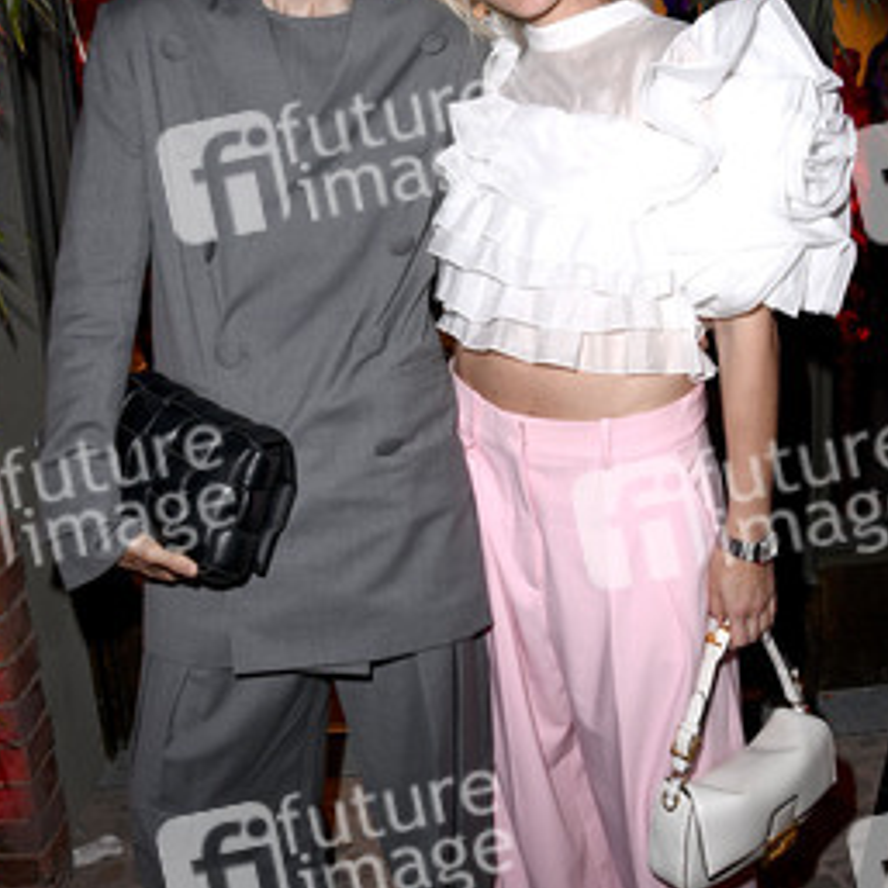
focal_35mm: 37
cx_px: 435
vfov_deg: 44.6
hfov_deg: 44.9
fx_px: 1074
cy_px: 335
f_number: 5.6
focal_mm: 28
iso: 1250
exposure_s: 1/160
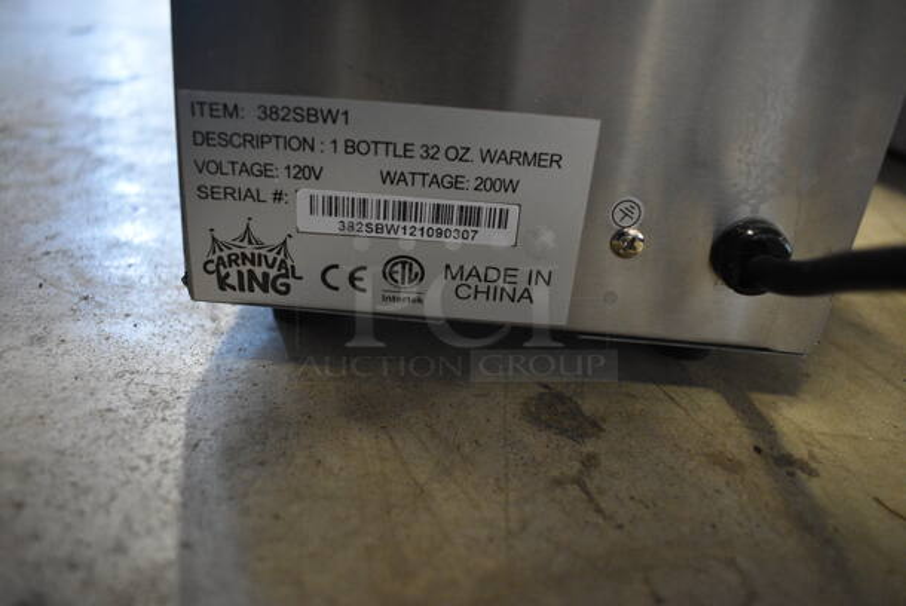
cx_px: 453
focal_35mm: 27
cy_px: 303
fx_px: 680
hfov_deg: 67.3
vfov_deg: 48.0
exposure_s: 1/60
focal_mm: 18
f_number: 4
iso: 2800
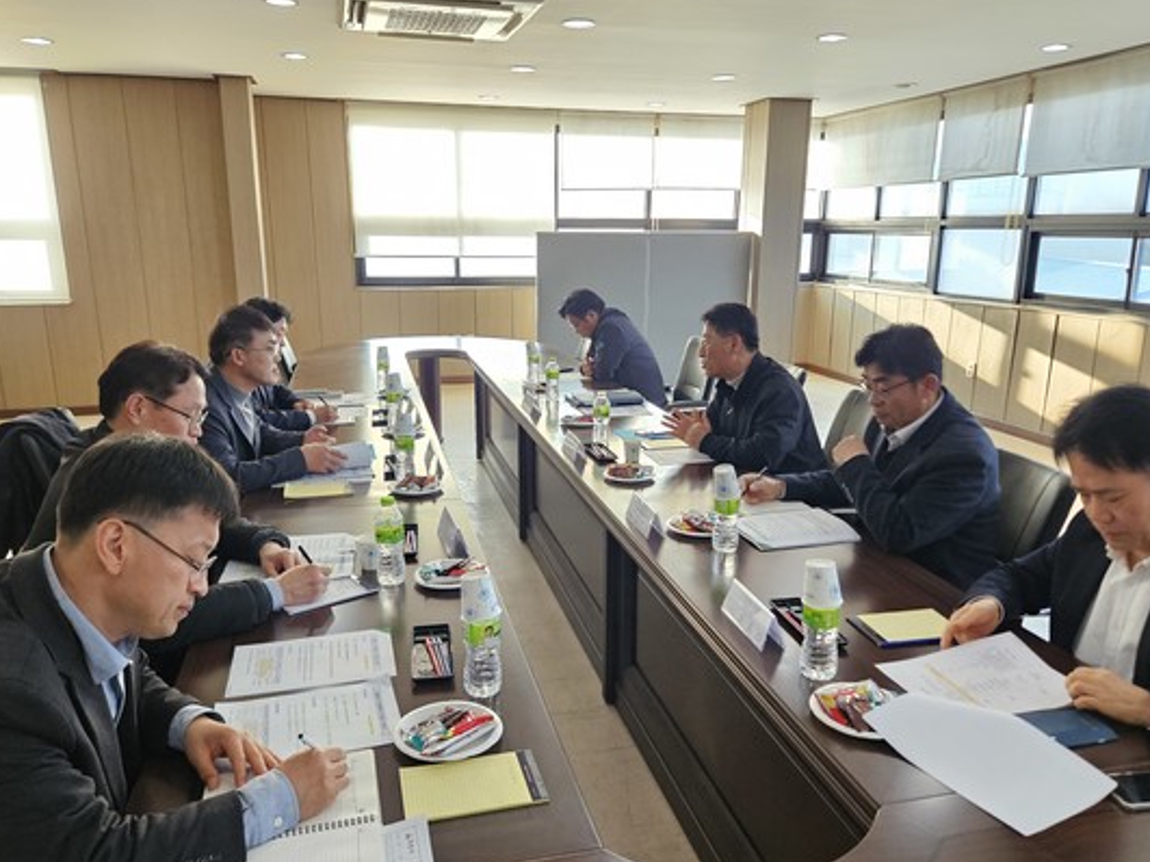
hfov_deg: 67.3
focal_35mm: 26
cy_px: 420
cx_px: 570
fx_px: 864
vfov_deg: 53.0
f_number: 1.8
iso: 320
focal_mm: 5.4
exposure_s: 1/120
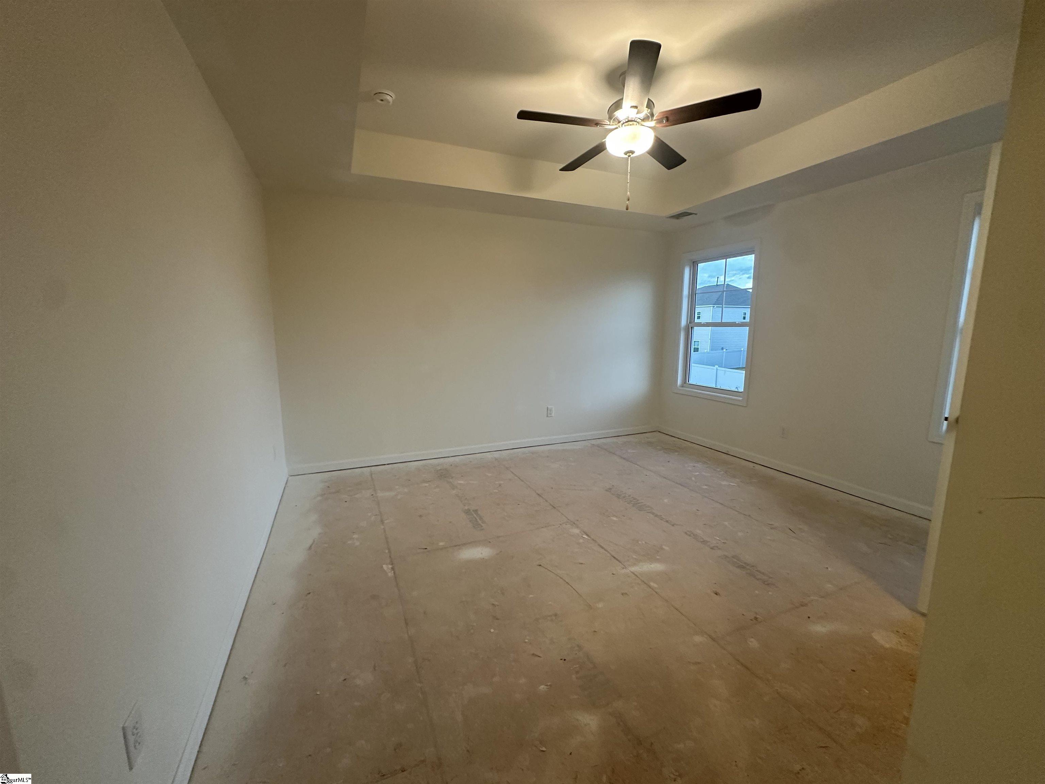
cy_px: 392
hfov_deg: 102.1
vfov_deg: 85.7
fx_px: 423
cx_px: 522
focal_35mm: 14
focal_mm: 2.22
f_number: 2.2
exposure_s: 1/120
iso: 250
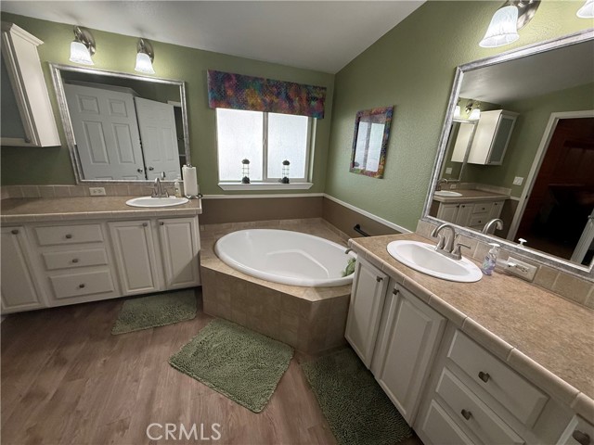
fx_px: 240
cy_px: 222
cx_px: 297
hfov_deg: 102.1
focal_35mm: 14
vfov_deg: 85.7
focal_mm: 2.22
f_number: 2.2
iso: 250
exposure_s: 1/120
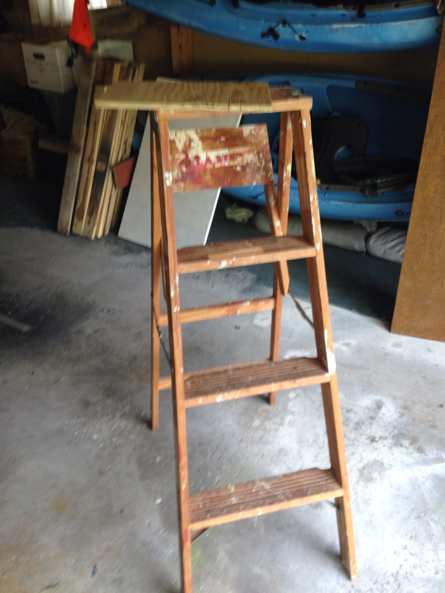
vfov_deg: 55.4
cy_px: 296
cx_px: 222
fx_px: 566
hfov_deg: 42.9
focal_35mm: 33
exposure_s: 1/20
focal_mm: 4.12
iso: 64
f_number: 2.4
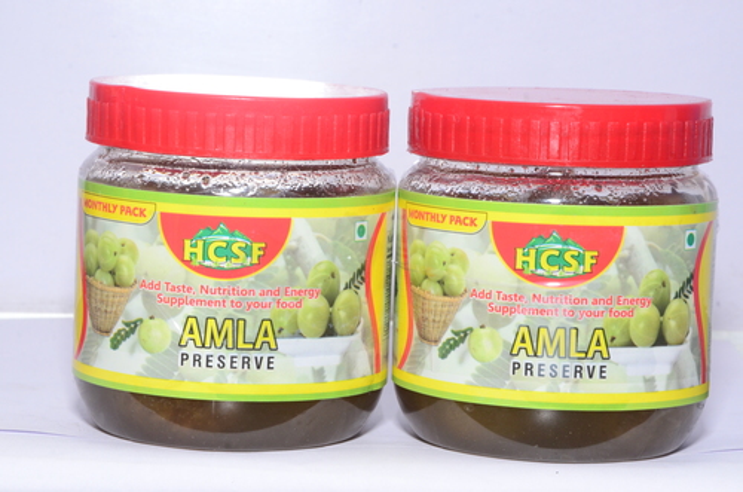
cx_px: 372
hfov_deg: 13.1
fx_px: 3243
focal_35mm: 158
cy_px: 246
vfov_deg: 8.7
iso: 800
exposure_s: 1/125
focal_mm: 105
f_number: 14
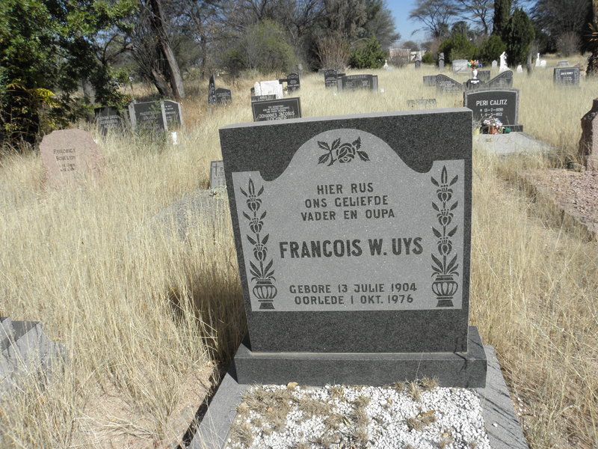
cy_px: 224
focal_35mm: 26
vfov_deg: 53.1
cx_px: 299
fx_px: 449
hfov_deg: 67.3
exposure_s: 1/320
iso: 64
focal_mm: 4.6
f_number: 5.6
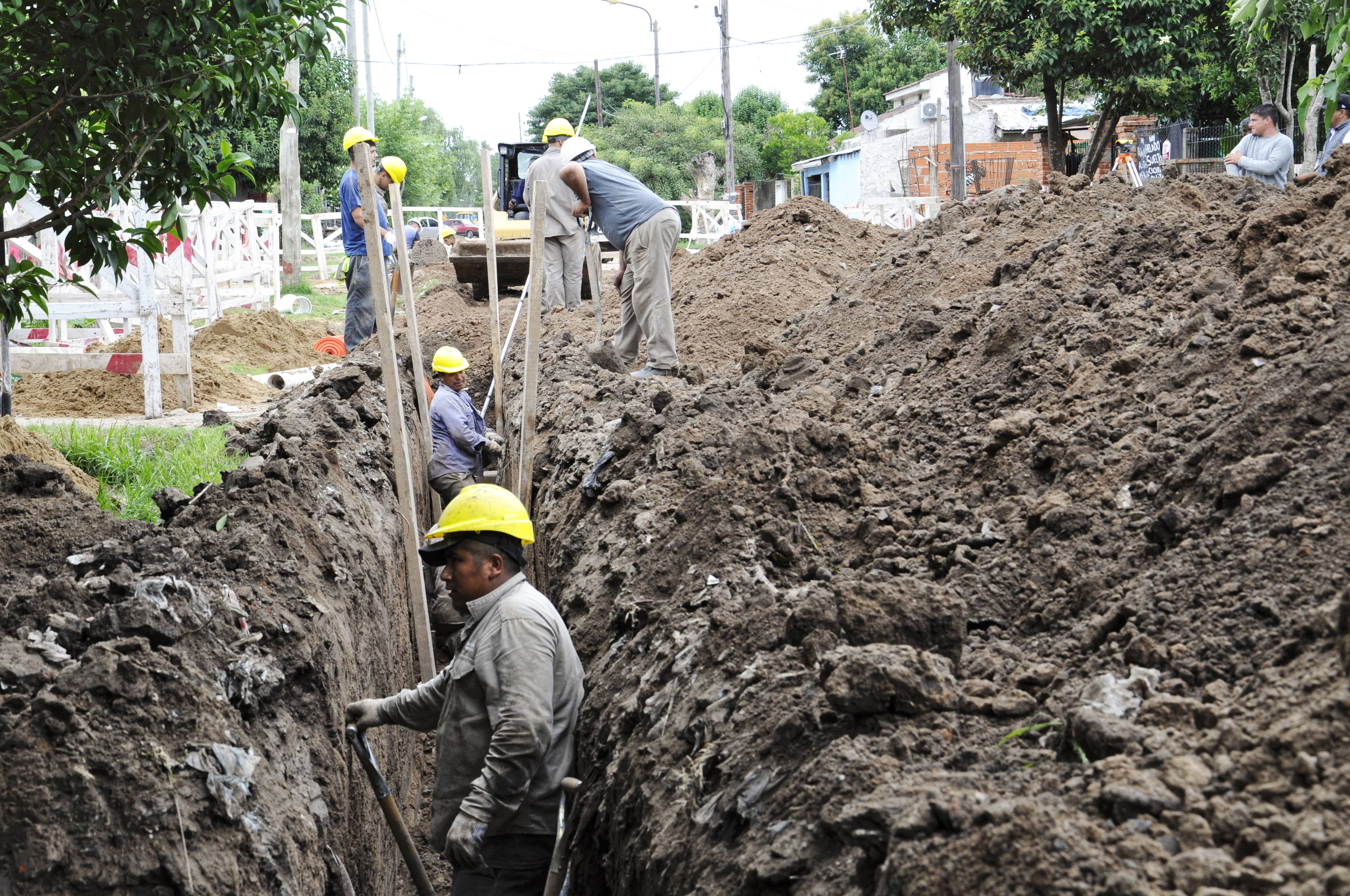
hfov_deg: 28.1
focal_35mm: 72
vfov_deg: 18.9
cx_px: 675
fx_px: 2697
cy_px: 448
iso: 400
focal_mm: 48
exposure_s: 1/160
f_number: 10
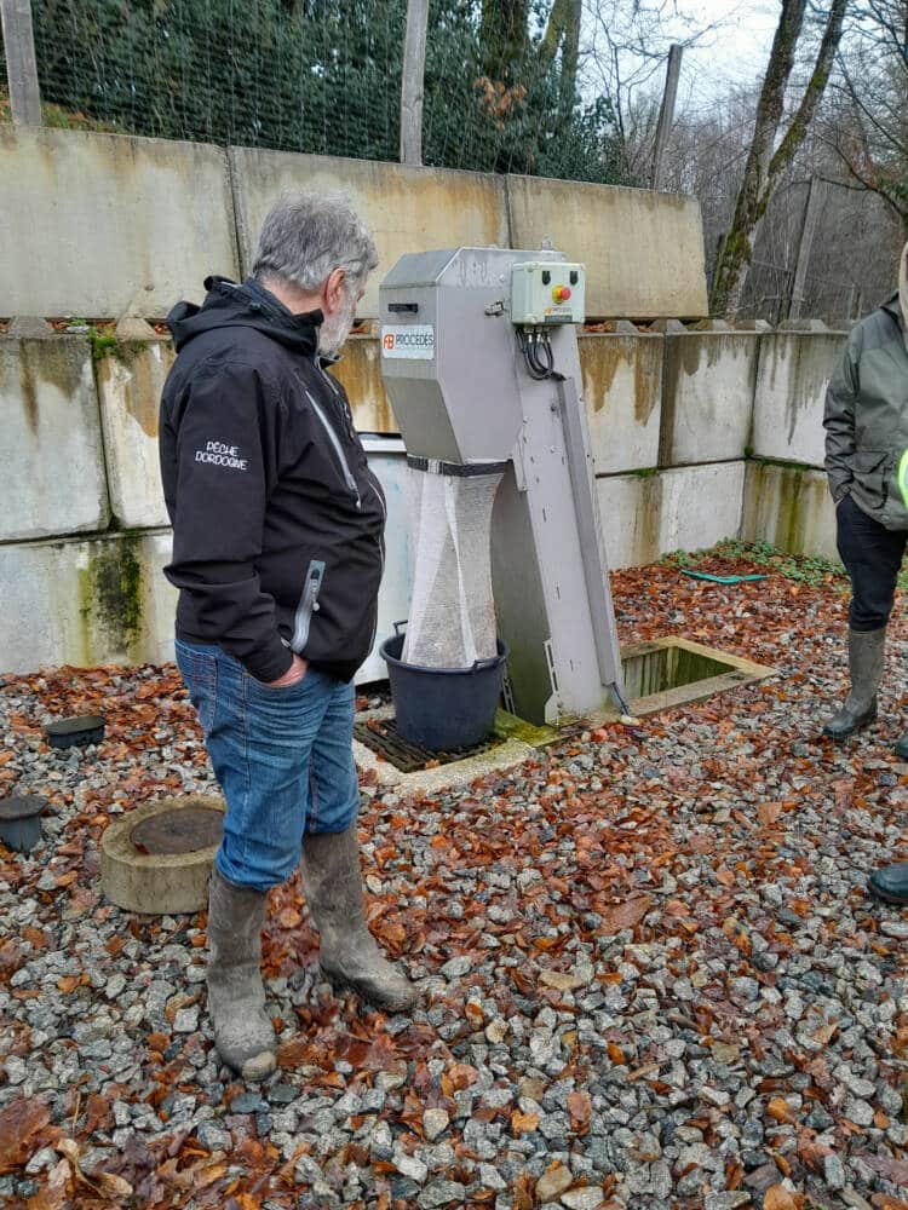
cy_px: 605
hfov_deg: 53.1
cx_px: 454
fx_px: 909
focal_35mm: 26
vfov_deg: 67.3
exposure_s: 1/50
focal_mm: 3.98
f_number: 1.8
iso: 40
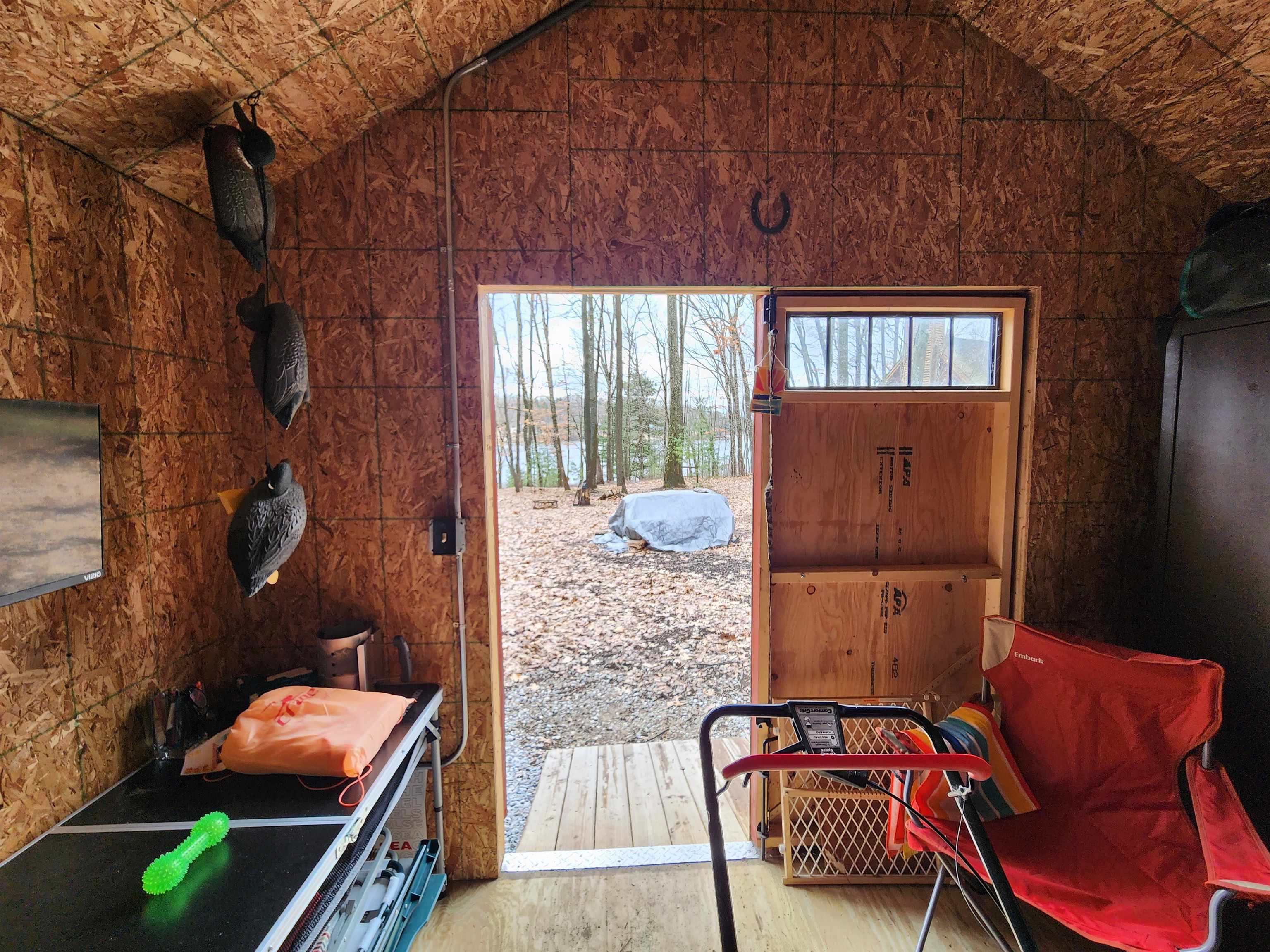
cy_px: 476
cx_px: 635
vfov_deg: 89.9
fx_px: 477
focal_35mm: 13
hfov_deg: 106.2
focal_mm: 2.2
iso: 80
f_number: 2.2
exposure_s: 1/120
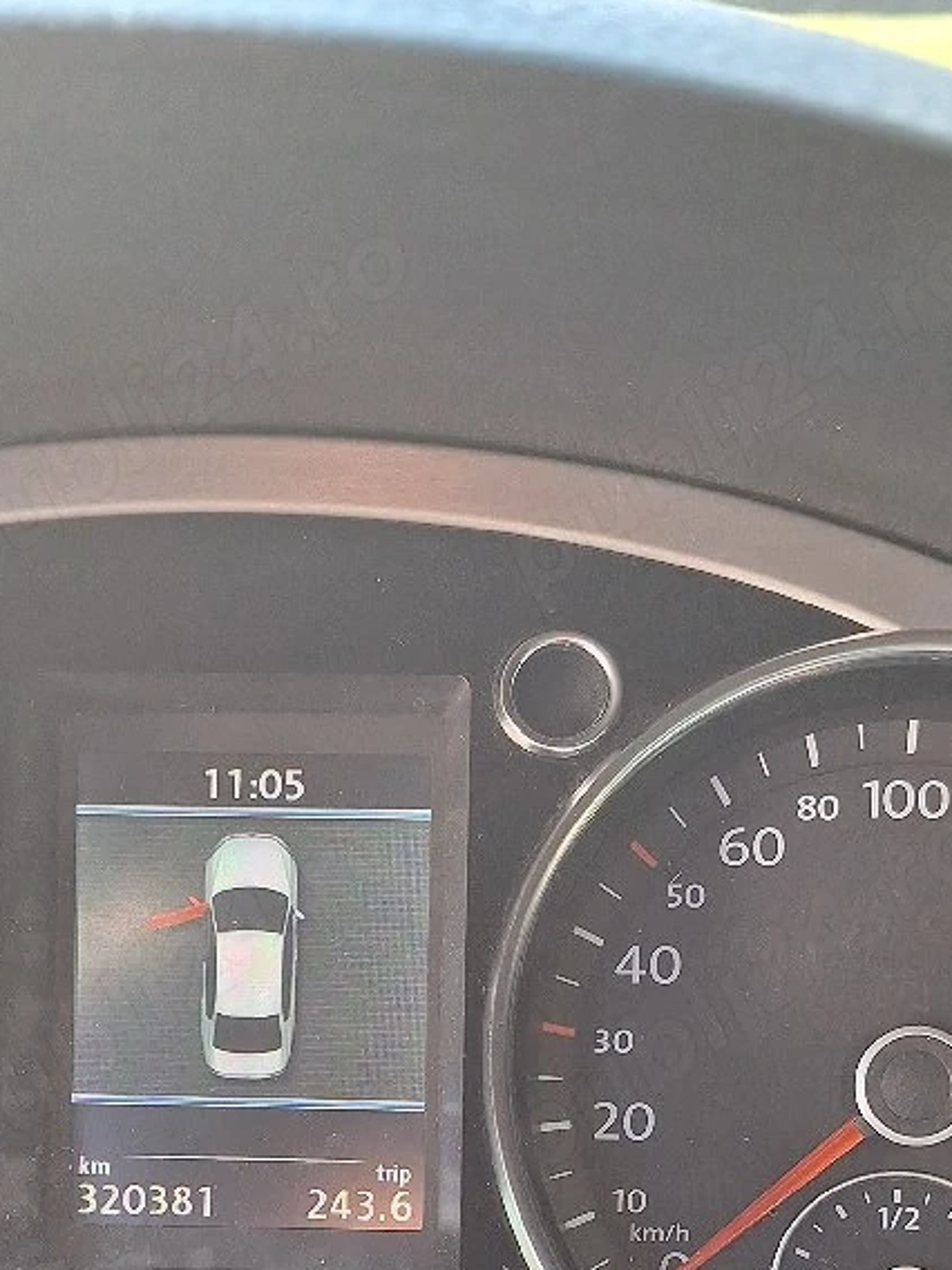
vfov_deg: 34.1
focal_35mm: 54
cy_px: 1081
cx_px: 315
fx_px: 1980
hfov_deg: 26.9
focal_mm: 5.54
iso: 50
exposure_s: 1/100
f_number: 1.8
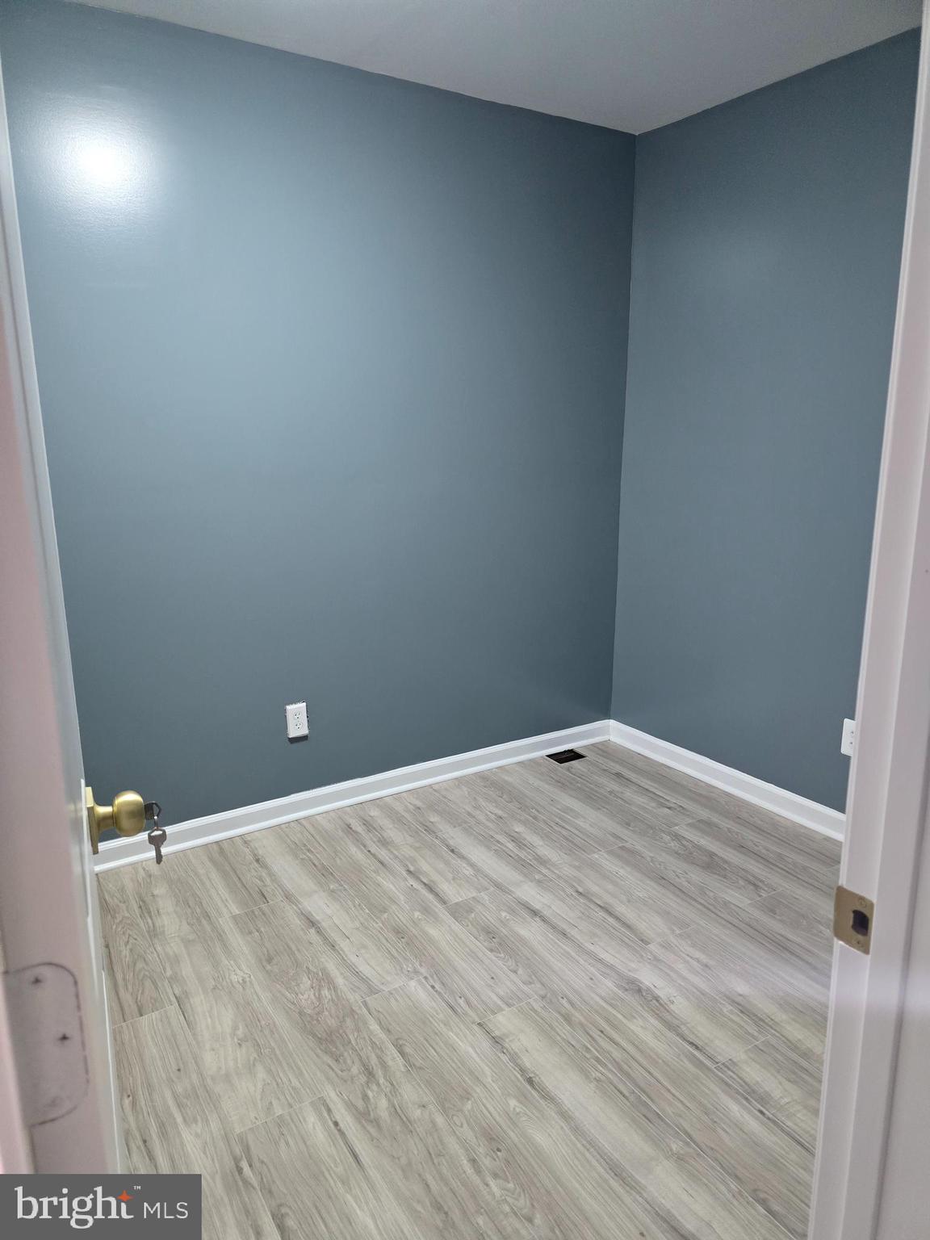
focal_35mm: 23
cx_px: 465
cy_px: 620
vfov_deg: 73.9
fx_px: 824
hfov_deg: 58.9
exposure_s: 1/120
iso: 800
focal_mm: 6.3
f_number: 1.7
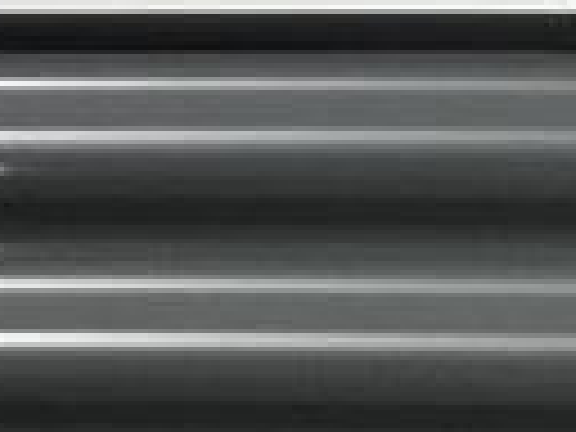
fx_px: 3727
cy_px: -1053
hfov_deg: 7.9
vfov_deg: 5.9
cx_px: -1004
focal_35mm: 224
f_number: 1.8
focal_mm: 3.99
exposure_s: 1/8772
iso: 20
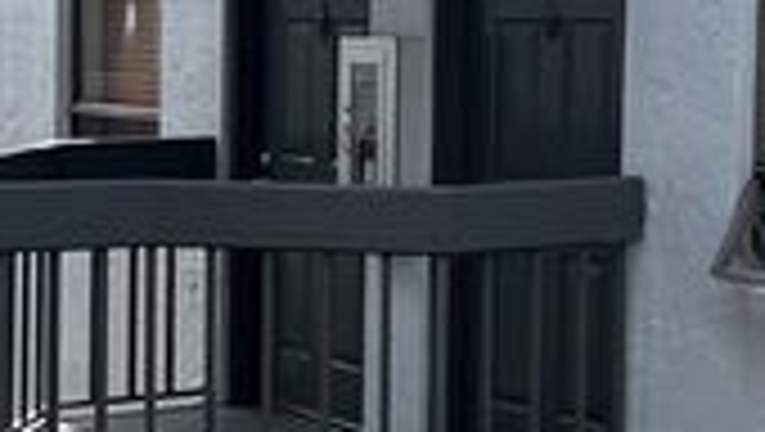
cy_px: 169
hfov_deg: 19.1
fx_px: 2254
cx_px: 153
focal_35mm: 111
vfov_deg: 10.9
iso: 50
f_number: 1.5
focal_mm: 5.7
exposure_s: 1/1311
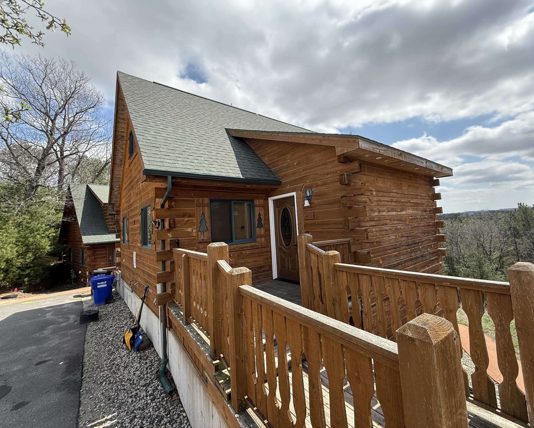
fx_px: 237
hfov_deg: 96.8
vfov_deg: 84.0
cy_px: 209
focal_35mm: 15
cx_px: 271
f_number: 2.2
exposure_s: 1/799
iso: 64
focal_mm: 2.22
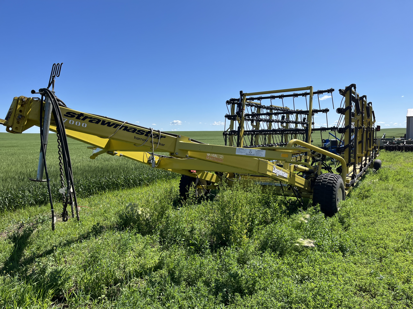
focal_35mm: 26
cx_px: 206
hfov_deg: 67.3
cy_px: 154
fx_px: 310
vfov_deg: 53.1
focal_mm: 5.1
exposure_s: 1/3745
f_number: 1.6
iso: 50
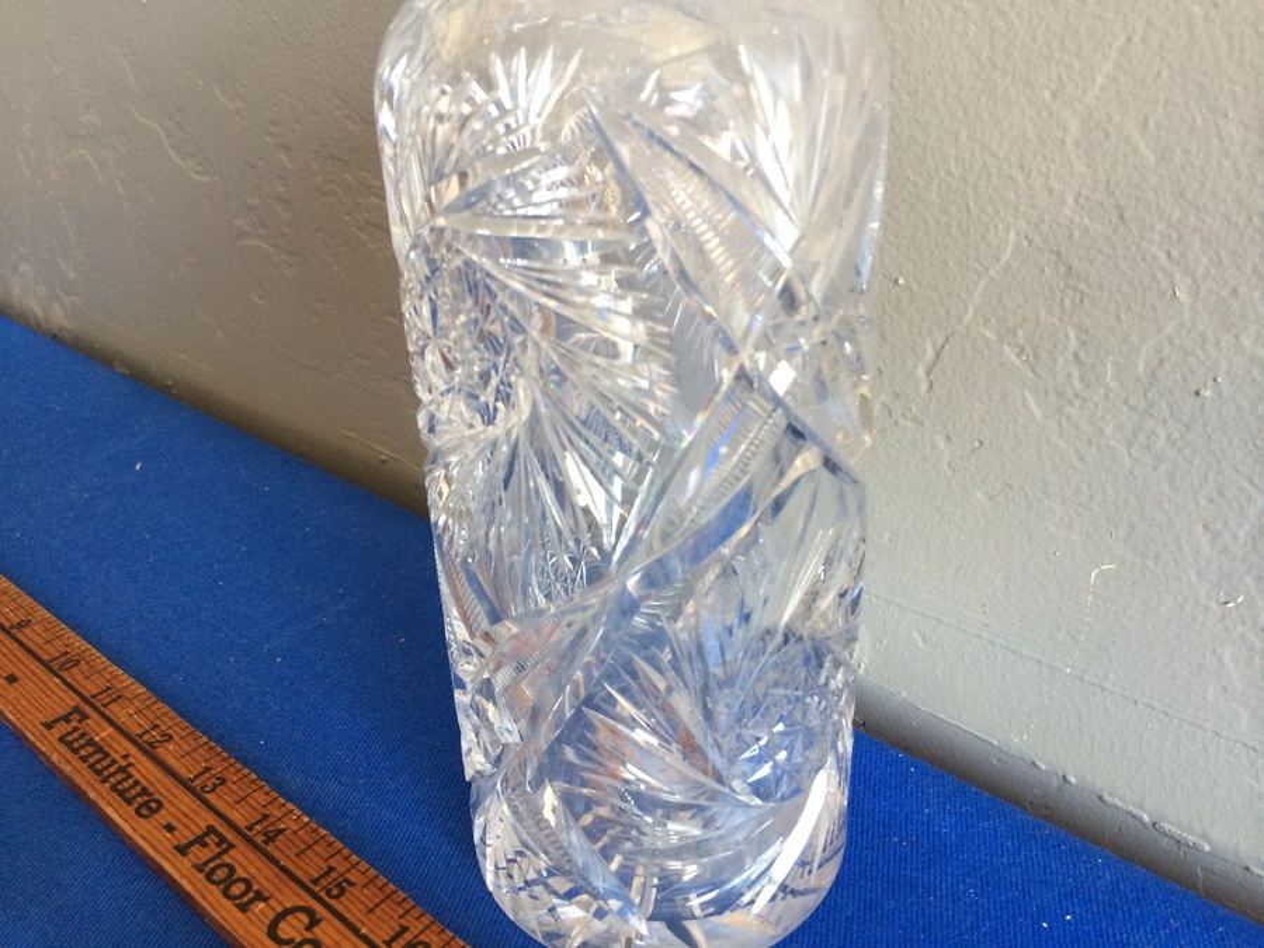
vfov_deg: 46.8
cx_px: 632
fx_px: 1095
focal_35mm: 30
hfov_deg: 60.0
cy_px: 474
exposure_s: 1/30
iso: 125
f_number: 2.2
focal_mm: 4.12
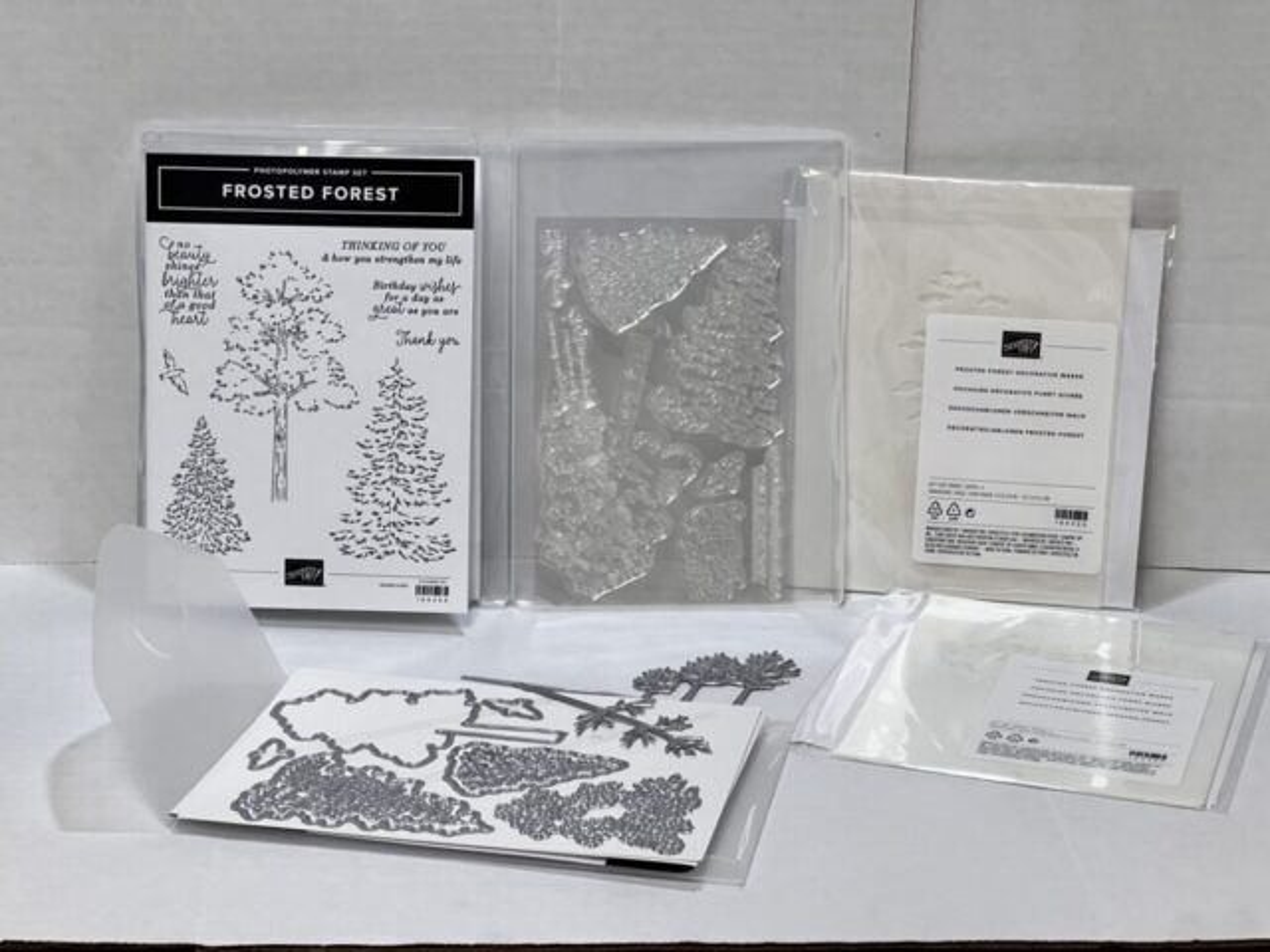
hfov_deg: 25.3
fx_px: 2825
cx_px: 635
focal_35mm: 77
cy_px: 476
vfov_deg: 19.1
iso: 200
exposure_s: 1/120
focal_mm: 9
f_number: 2.8
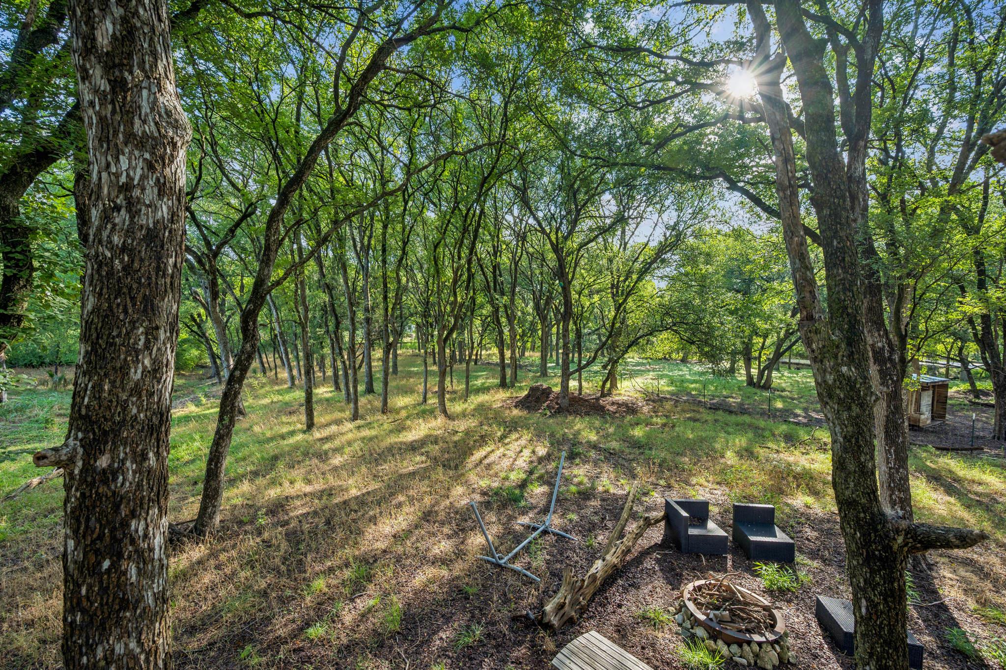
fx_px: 391
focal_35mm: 14
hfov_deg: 104.3
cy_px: 335
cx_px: 503
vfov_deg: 81.2
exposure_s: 1/30
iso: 100
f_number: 8
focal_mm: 14
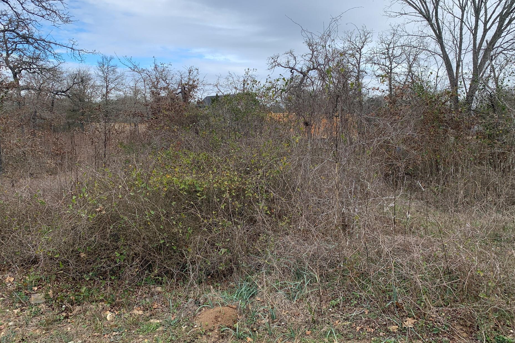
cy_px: 150
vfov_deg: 43.5
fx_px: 429
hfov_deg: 61.9
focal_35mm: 30
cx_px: 249
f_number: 1.8
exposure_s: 1/1205
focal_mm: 4.25
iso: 25
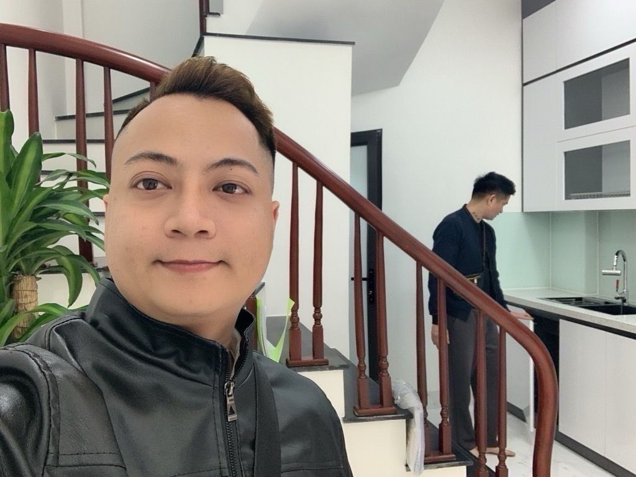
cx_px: 318
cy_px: 238
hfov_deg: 56.8
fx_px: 588
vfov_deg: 44.2
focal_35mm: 32
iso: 64
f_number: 2.2
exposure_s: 1/60
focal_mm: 2.87
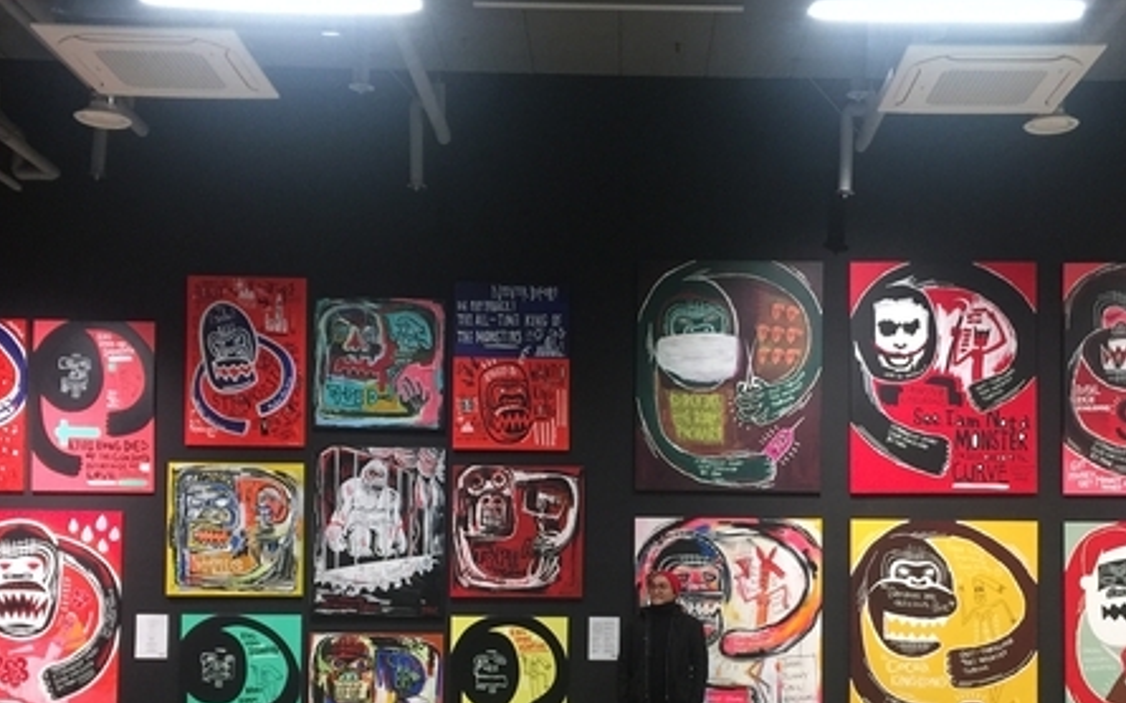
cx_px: 660
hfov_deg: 42.5
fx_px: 1442
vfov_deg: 26.9
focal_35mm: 47
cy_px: 564
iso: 125
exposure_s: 1/15
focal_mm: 4.15
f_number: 2.2
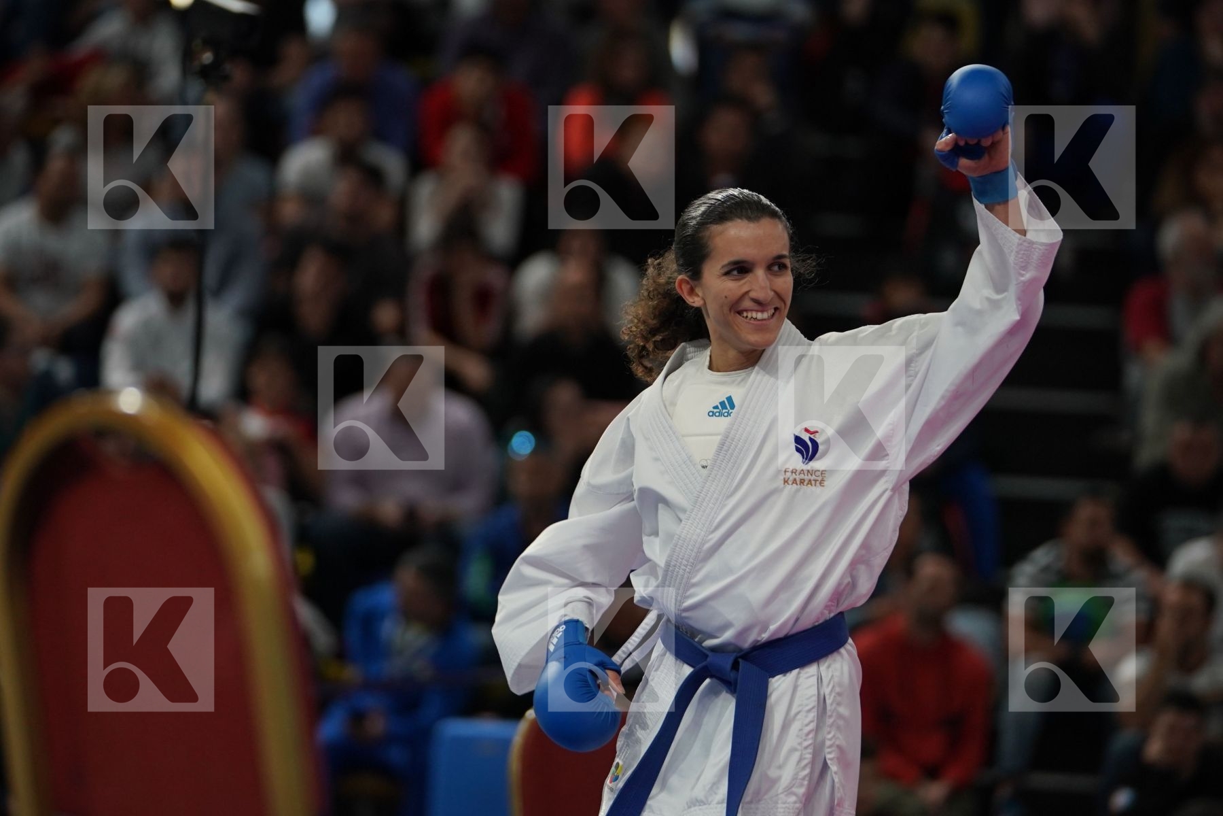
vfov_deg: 5.4
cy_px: 408
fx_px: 8696
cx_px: 612
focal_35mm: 256
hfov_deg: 8.0
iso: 1000
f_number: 2.8
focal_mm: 171
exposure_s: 1/1000
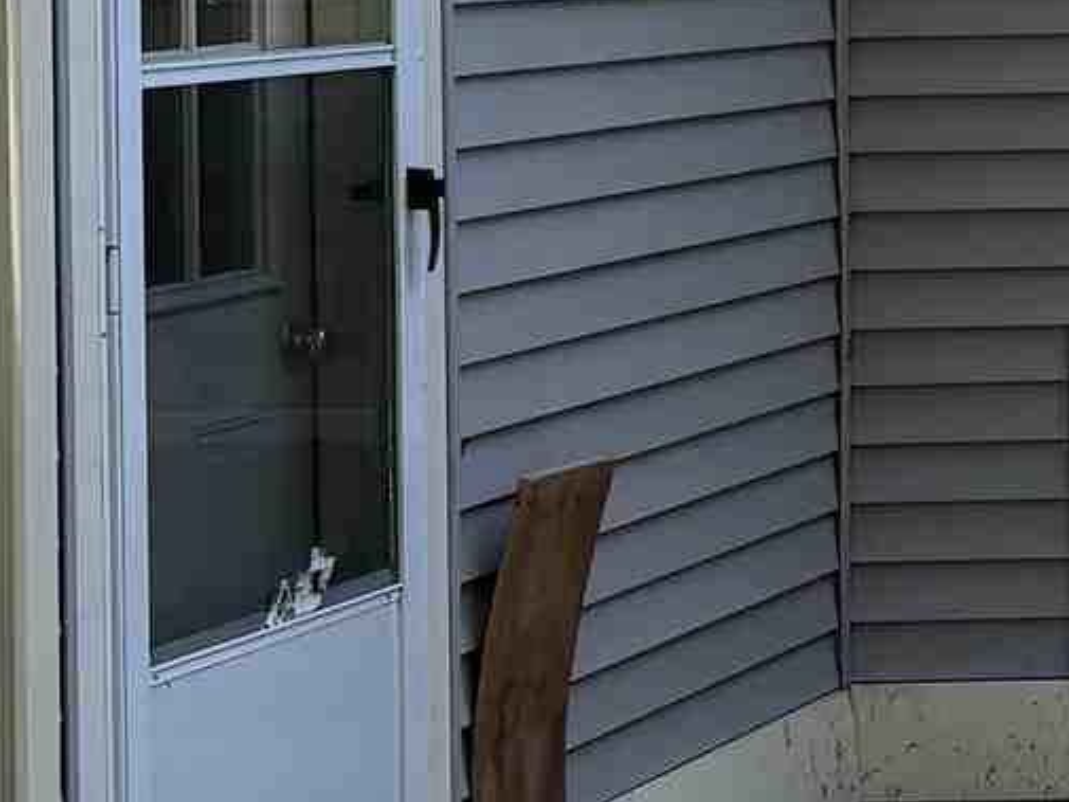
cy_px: -243
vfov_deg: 10.0
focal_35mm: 146
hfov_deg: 11.8
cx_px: 2257
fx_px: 4510
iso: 100
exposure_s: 1/627
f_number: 1.78
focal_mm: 6.76
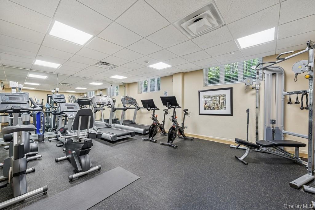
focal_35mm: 14
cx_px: 158
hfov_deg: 104.3
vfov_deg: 81.2
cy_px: 105
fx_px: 122
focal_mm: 14
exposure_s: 1/13
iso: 200
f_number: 8
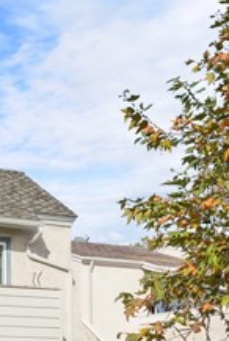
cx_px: -36
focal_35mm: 82
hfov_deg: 16.1
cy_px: 299
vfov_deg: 24.1
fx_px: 780
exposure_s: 1/6400
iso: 1600
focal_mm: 28
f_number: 8
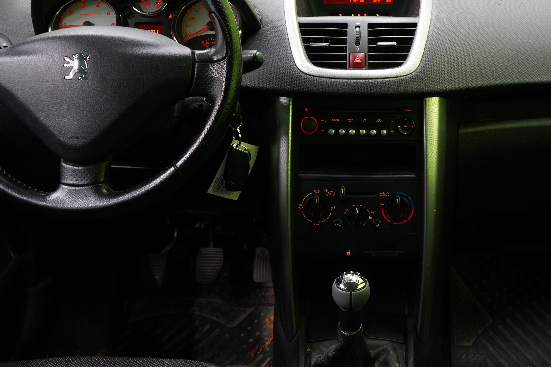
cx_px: 361
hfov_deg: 44.8
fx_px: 658
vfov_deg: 31.0
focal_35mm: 43
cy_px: 123
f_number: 5.6
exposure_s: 1/25
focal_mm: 28
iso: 1250
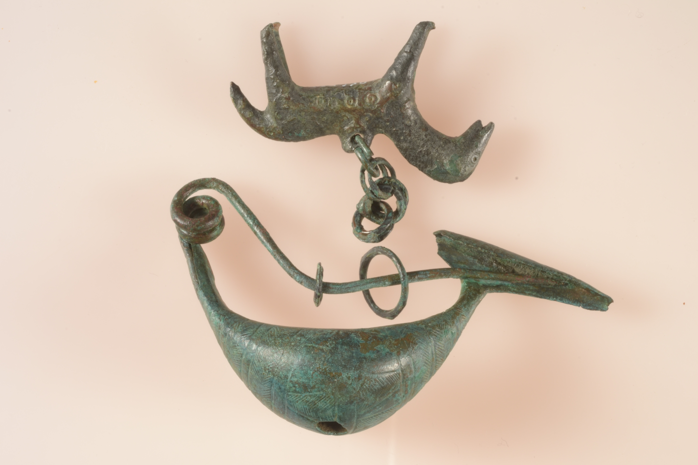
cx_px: 349
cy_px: 232
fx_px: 1745
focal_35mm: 90
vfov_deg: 15.2
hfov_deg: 22.6
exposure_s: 5
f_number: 36
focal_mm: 60
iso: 100
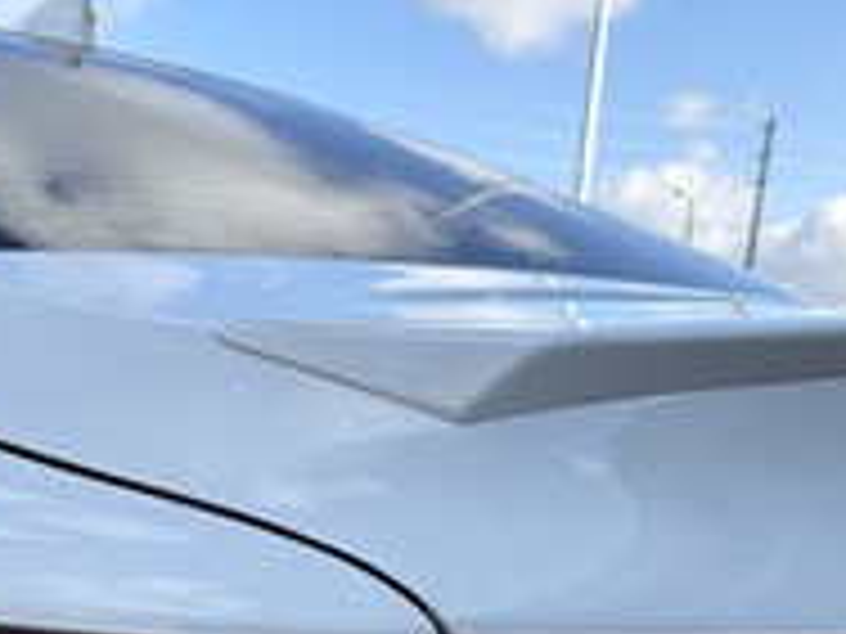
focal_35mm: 58
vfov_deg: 23.6
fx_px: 1417
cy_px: 704
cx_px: 234
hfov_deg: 32.7
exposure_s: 1/1783
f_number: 1.6
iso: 50
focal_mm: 5.96
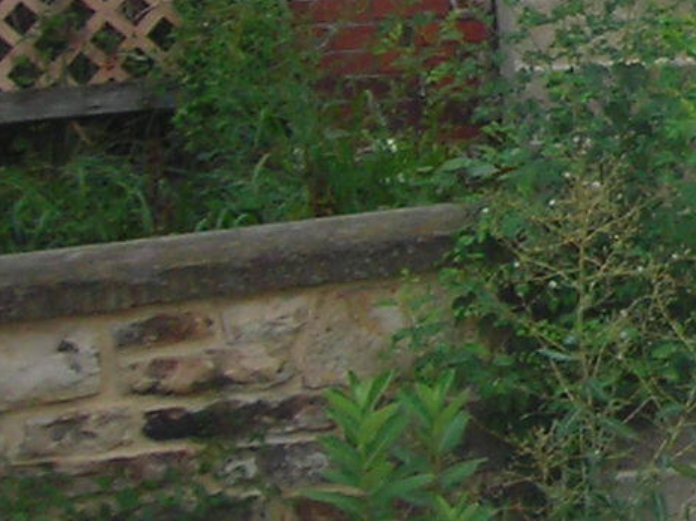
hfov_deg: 8.5
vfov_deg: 6.9
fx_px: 4241
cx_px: 1738
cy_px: -390
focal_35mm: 211
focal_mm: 6.3
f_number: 3.2
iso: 50
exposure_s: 1/288
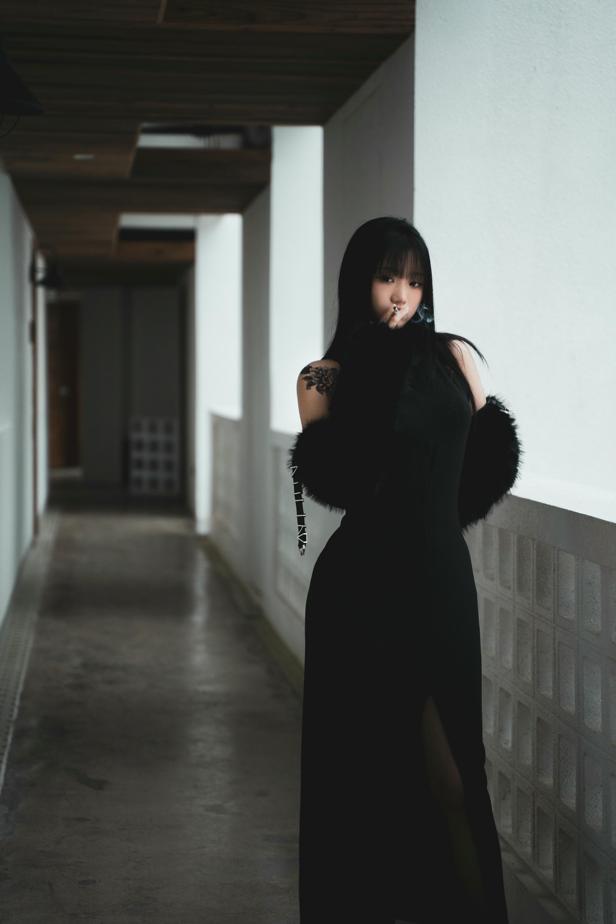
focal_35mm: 75
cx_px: 308
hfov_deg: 18.2
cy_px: 462
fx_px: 1925
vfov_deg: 27.0
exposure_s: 1/160
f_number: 2.8
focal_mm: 75
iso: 400
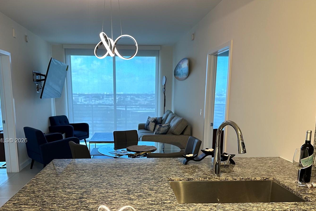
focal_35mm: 30
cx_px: 143
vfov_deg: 43.0
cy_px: 141
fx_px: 263
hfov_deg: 61.8
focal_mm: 6.86
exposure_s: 1/60
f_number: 1.78
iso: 400
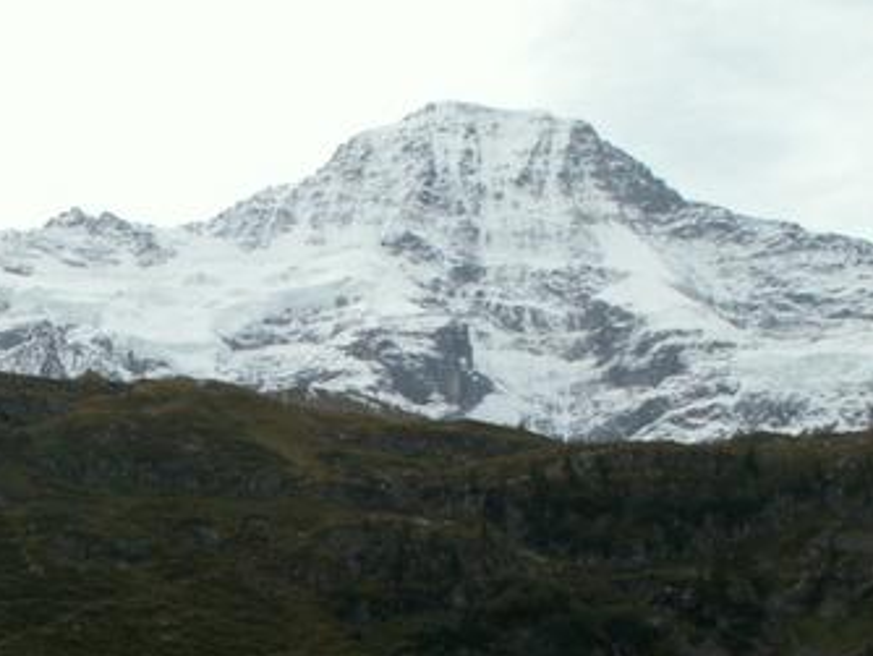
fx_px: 1691
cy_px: 580
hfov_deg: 28.7
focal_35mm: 67
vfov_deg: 21.5
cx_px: 277
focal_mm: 5.86
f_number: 8
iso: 50
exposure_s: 1/125
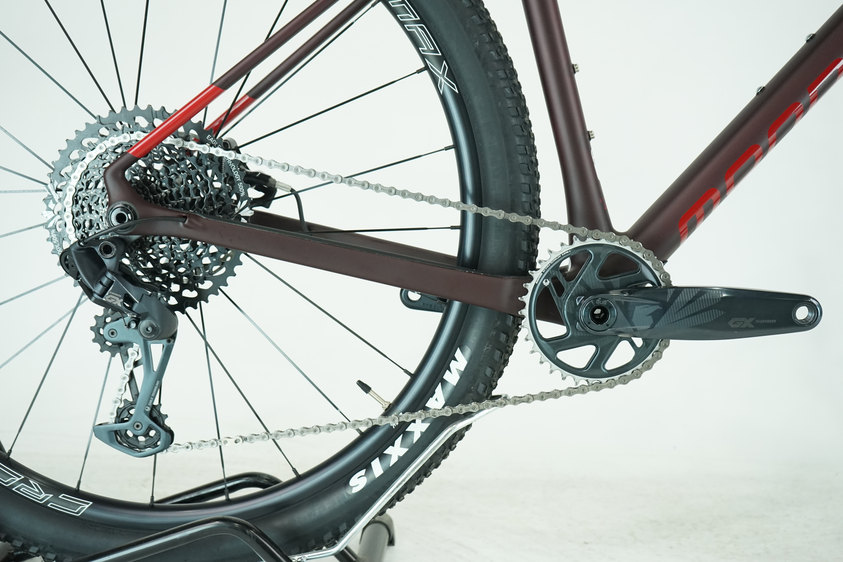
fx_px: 960
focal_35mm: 41
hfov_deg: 47.4
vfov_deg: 32.6
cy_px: 281
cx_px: 422
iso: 1600
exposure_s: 1/200
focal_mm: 41
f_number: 5.6
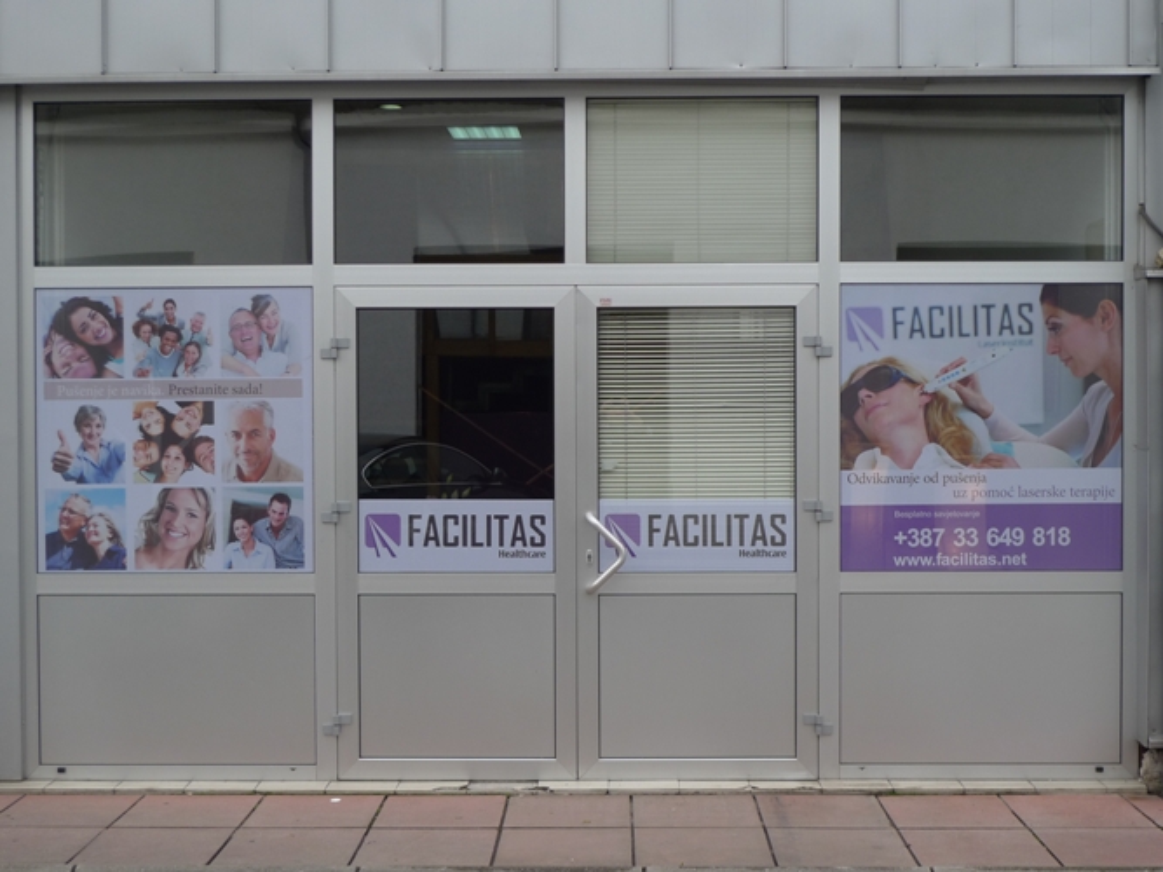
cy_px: 436
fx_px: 1612
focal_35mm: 48
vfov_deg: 30.3
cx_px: 582
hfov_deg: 39.7
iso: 80
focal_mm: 10.2
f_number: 2.8
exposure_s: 1/400
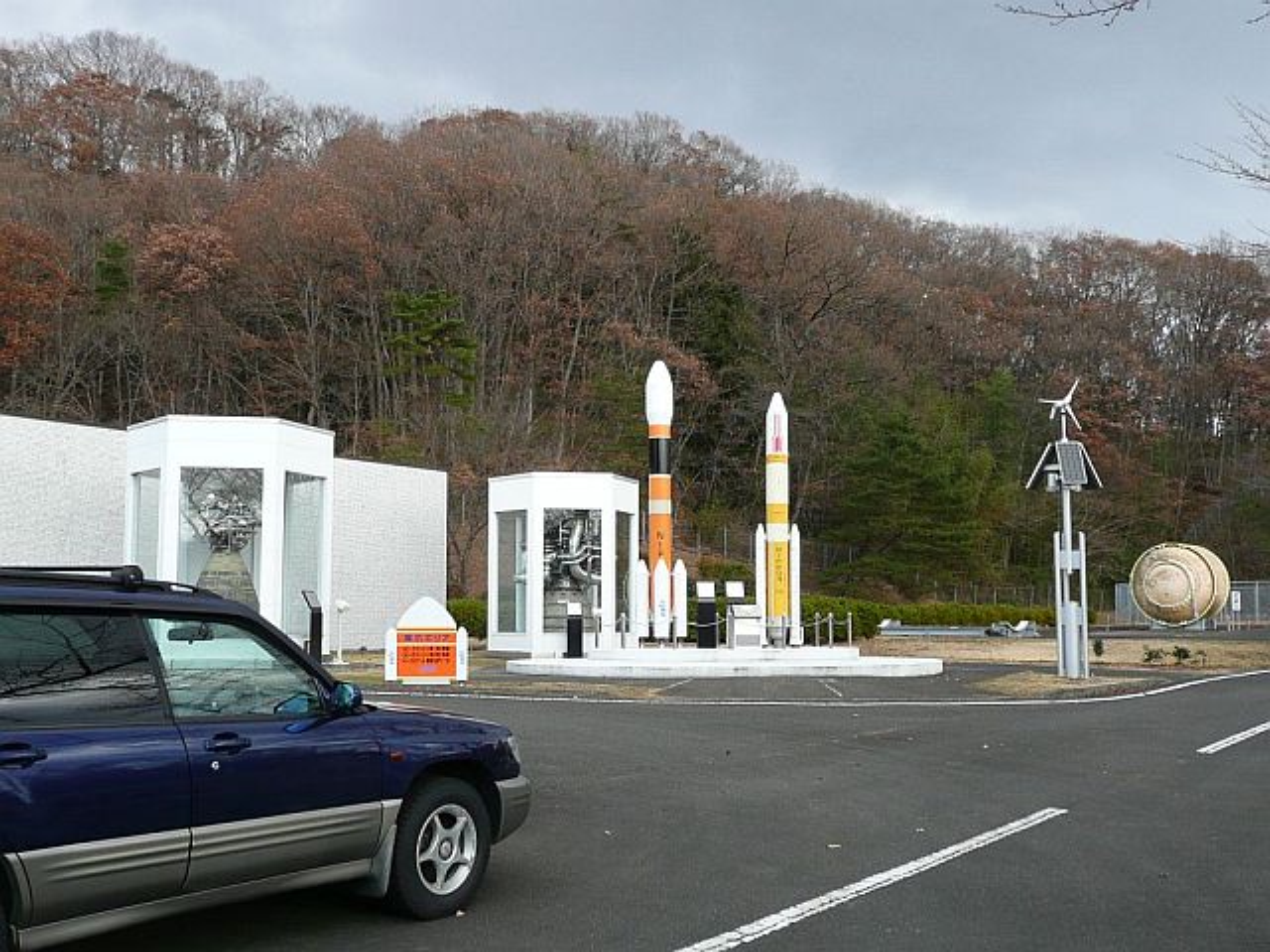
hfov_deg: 51.4
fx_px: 1321
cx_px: 635
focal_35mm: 36
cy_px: 476
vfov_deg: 39.7
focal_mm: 4.9
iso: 100
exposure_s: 1/200
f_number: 3.4
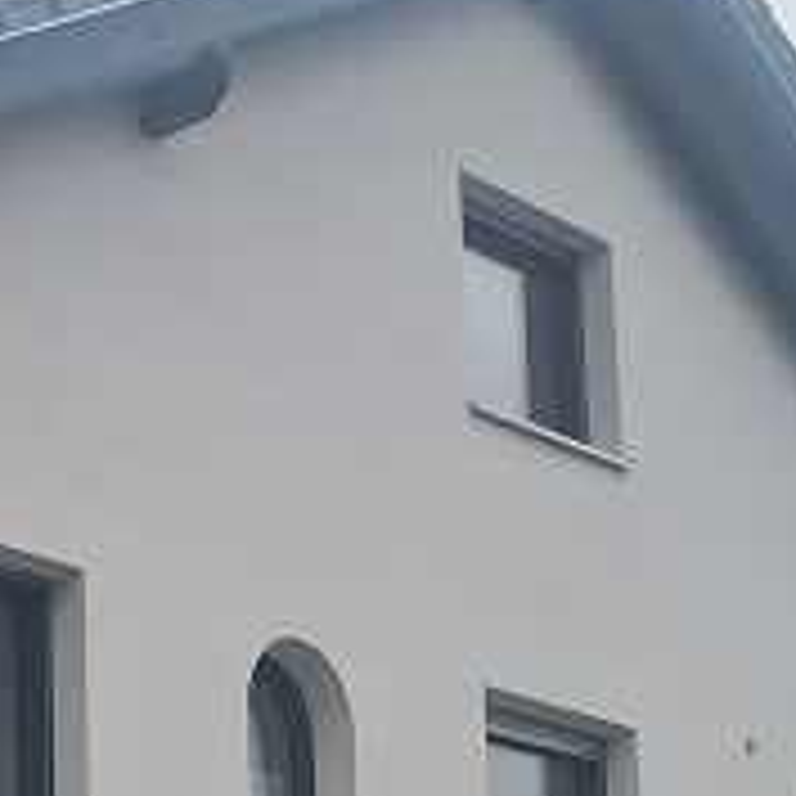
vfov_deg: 16.1
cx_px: -313
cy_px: 861
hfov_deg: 15.6
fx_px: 2732
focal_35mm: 105
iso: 50
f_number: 1.8
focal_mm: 5.4
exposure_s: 1/1072
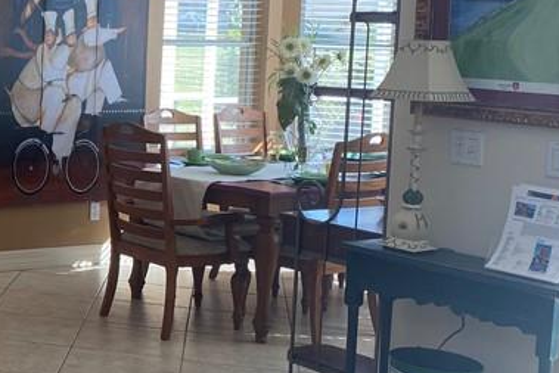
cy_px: 106
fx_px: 1134
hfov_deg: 25.0
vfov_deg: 18.6
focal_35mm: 73
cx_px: -109
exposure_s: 1/121
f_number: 1.8
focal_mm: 4.25
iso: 80
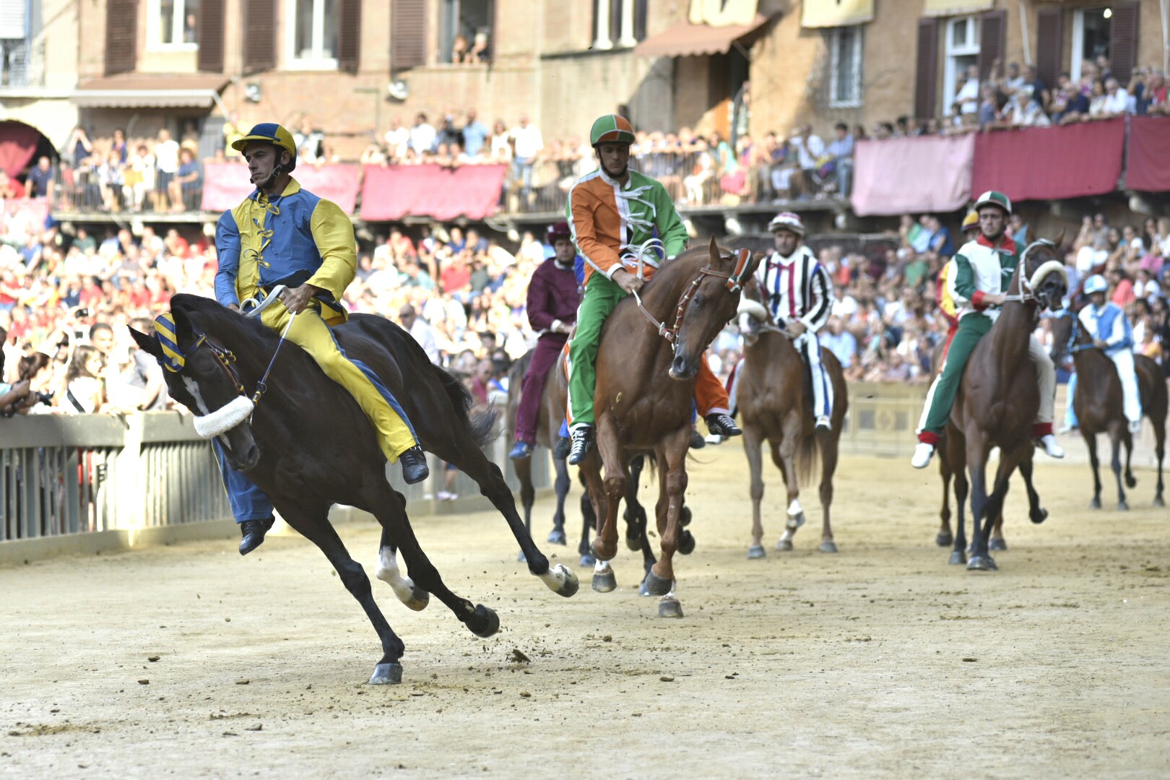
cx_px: 585
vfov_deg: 11.0
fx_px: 4062
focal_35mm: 125
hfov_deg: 16.4
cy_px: 390
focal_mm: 125
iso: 200
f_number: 4
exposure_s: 1/1000
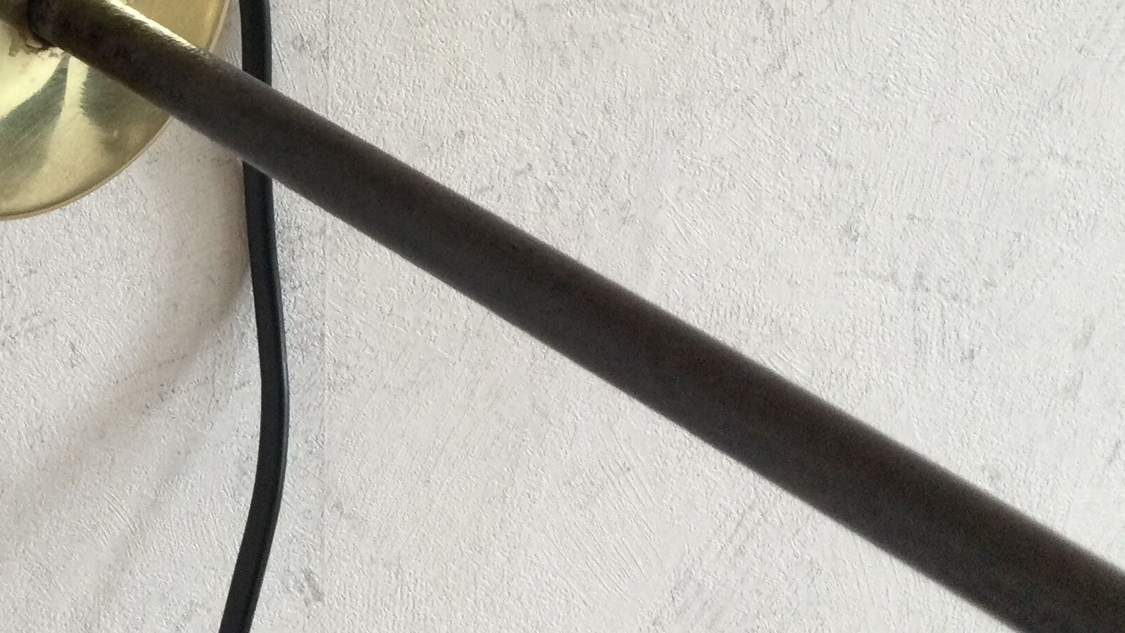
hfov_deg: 29.7
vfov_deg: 17.6
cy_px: 140
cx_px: 113
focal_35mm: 68
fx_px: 2029
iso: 40
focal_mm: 3.3
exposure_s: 1/33
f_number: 2.4
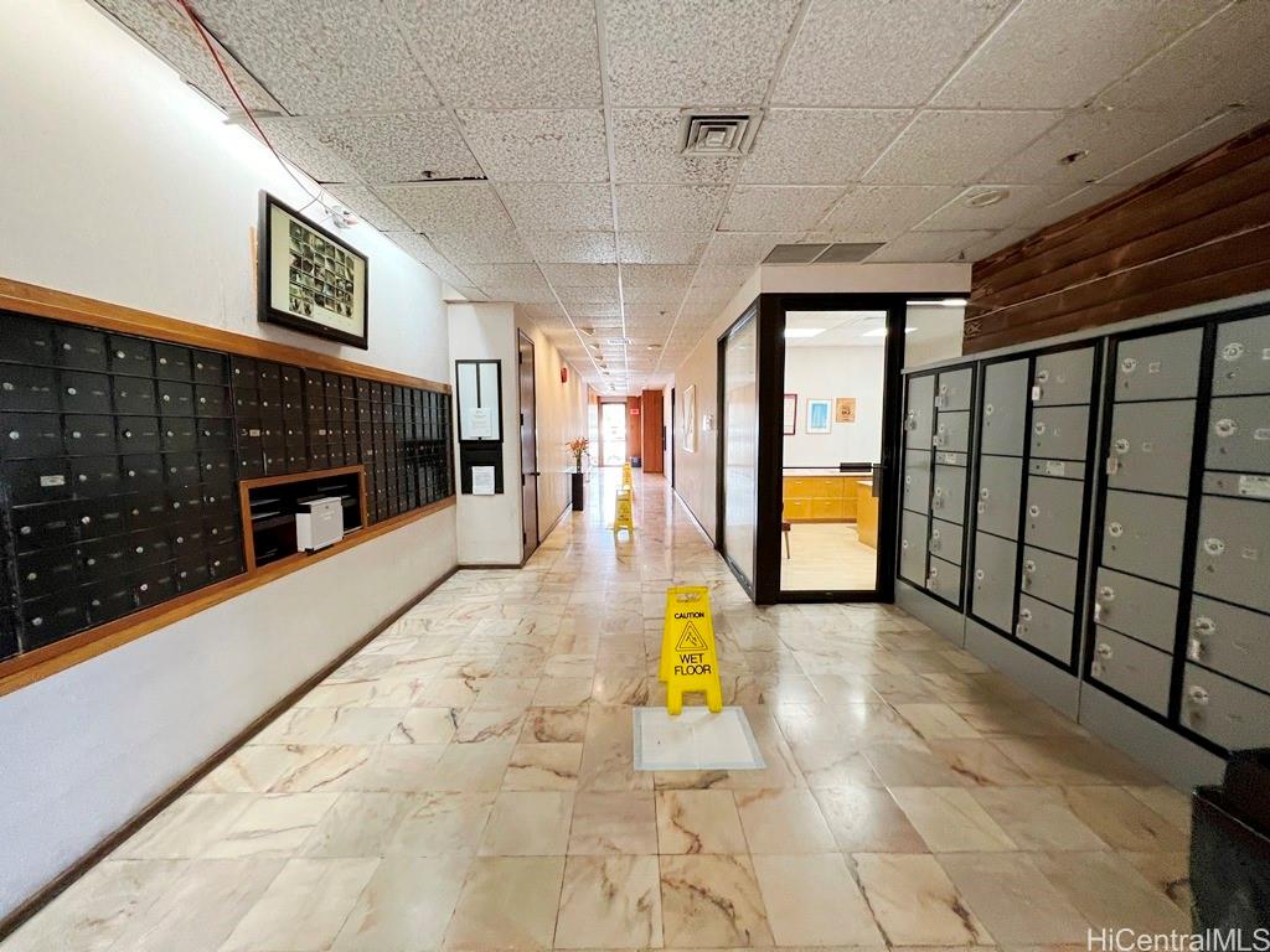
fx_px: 477
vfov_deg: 89.9
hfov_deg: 106.2
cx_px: 635
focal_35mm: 13
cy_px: 476
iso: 250
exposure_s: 1/60
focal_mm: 1.57
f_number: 1.8
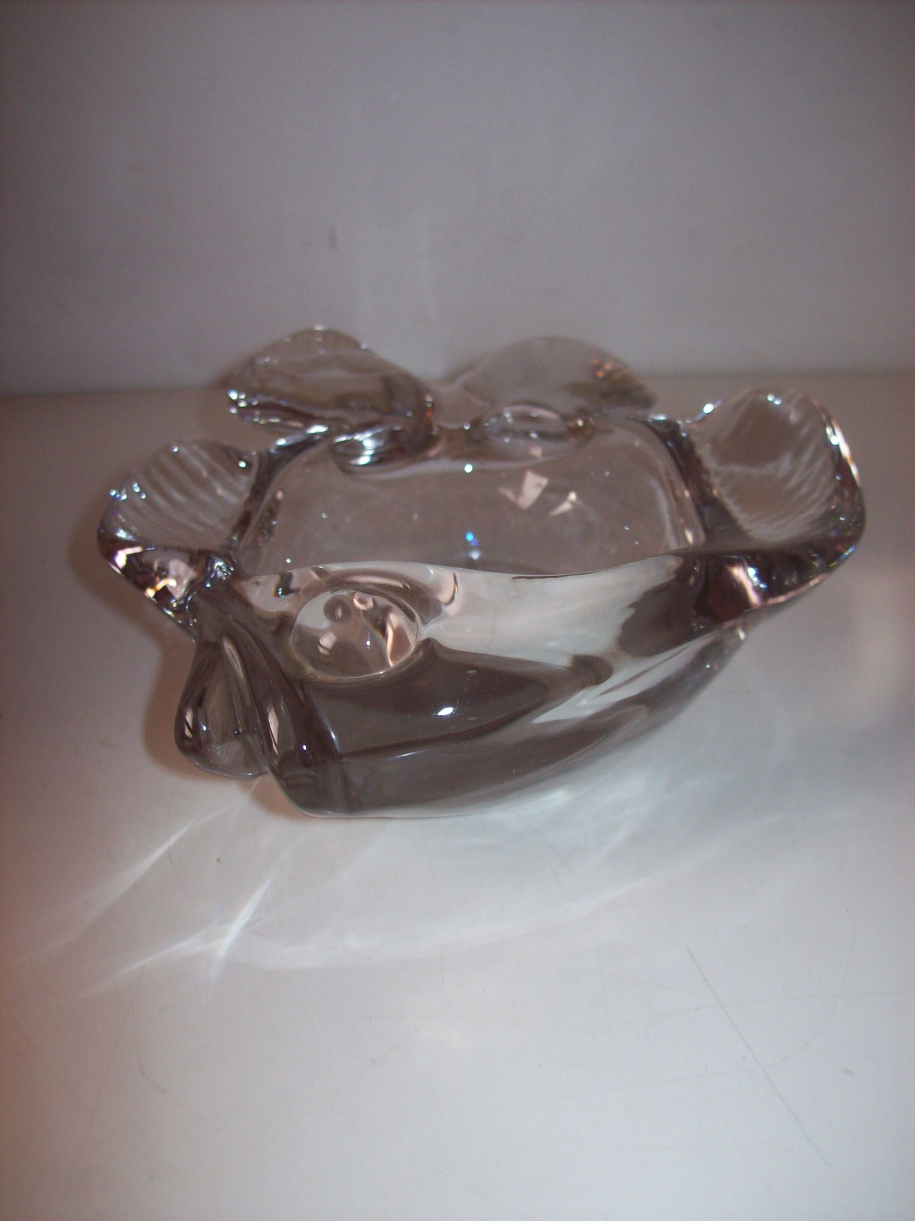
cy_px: 610
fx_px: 1270
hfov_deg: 39.6
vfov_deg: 51.4
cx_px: 458
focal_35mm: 36
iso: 80
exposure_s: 1/64
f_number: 2.7
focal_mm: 6
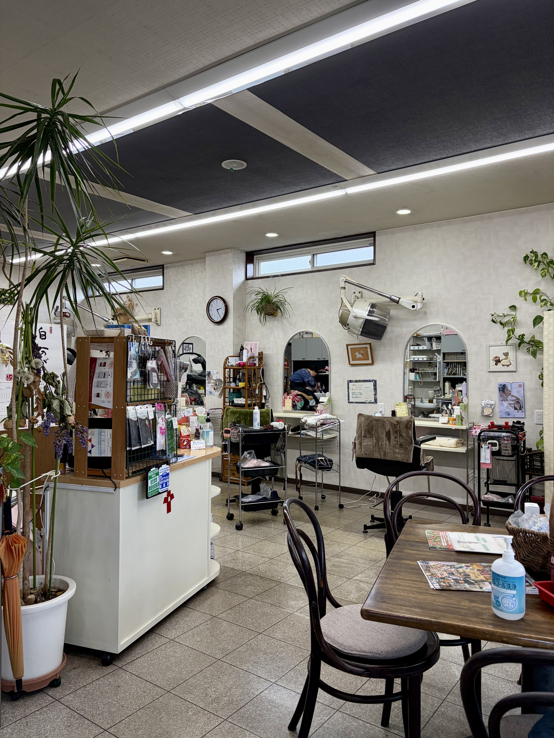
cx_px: 277
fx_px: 555
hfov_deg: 53.1
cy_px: 369
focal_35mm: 26
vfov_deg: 67.3
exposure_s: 1/149
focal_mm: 5.96
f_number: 1.6
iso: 125
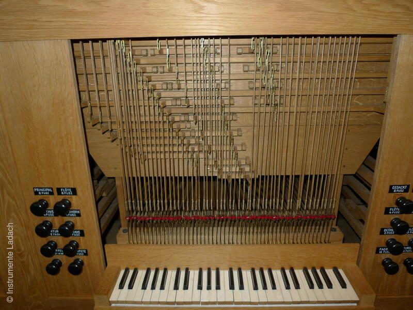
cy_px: 155
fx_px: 286
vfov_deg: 56.8
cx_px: 206
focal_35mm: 24
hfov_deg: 71.6
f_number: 2
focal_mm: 5.1
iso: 100
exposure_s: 1/25
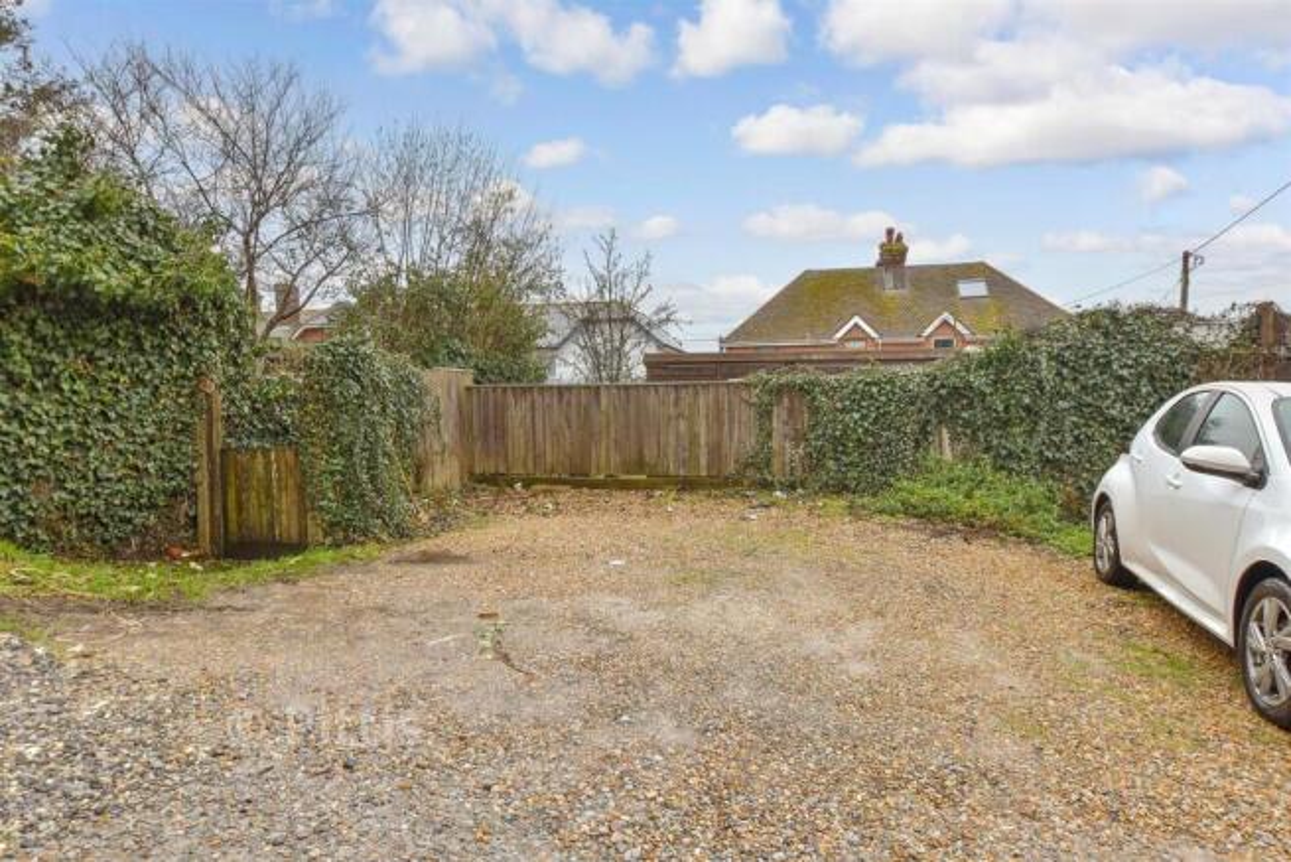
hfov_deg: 81.2
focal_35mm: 21
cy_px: 431
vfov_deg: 59.5
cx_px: 646
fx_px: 753
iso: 160
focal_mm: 14
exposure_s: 1/30
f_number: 8
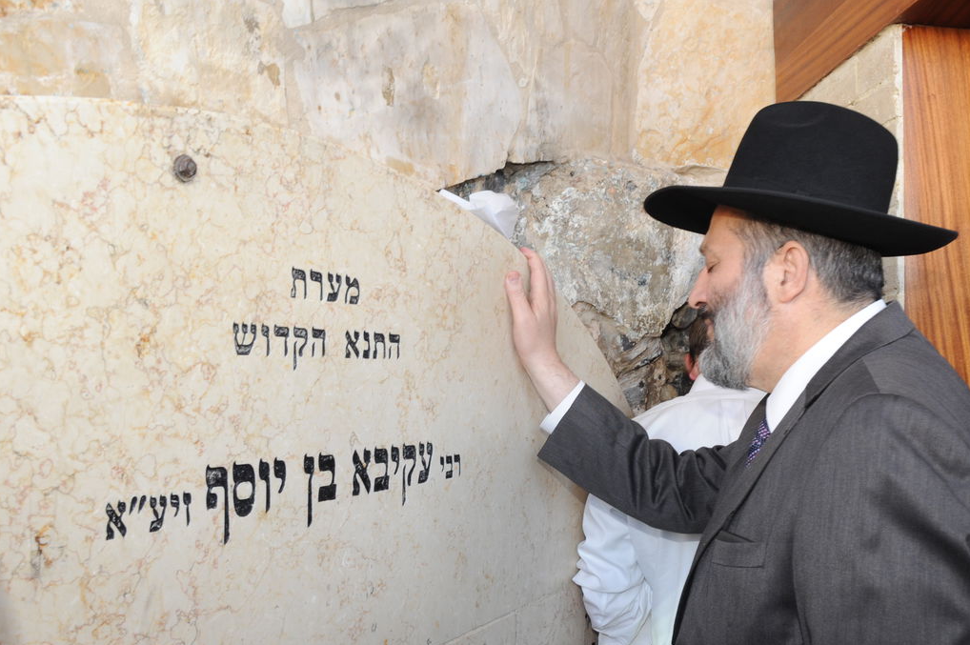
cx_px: 542
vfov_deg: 39.5
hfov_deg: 57.1
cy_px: 420
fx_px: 888
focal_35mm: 33
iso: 1000
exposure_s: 1/60
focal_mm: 24
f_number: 7.1
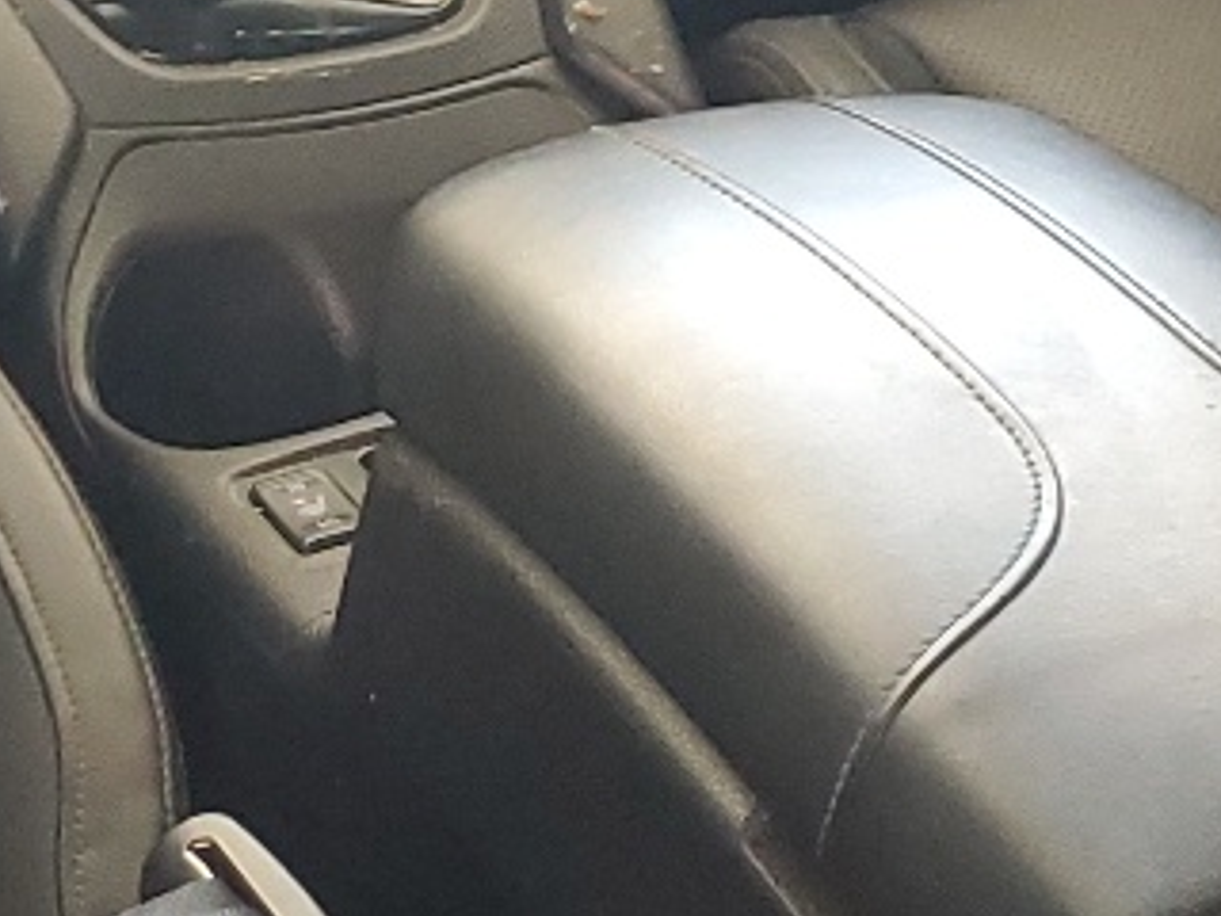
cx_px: -137
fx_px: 4585
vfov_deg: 11.4
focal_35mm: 130
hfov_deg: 14.8
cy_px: 160
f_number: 1.5
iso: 341
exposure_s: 1/60.2
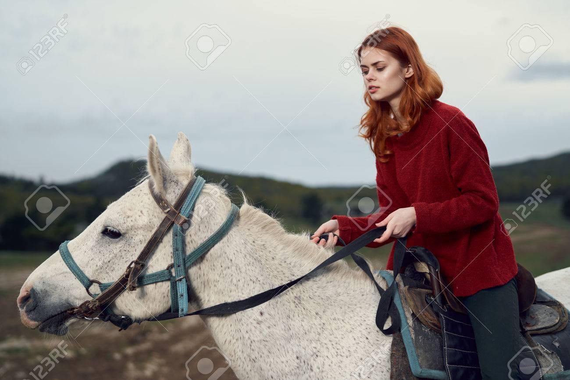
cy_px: 190
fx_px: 792
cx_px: 285
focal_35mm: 50
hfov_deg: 39.6
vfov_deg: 27.0
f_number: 2
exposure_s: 1/640
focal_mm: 50
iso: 50
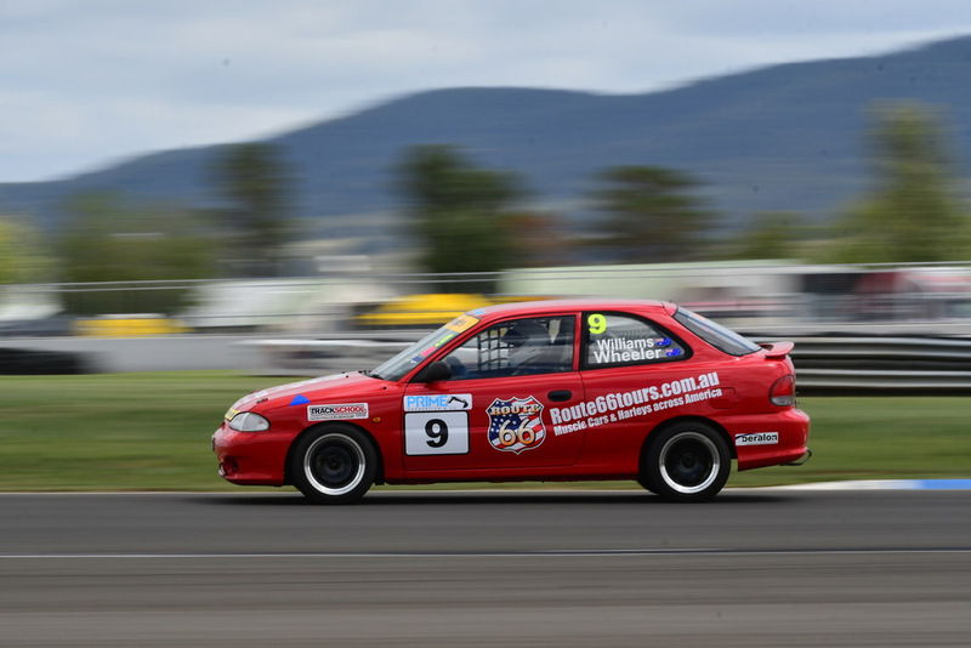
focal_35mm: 300
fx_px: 8094
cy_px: 324
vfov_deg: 4.6
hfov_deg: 6.9
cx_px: 486
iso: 100
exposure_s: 1/80
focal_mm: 200
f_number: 16
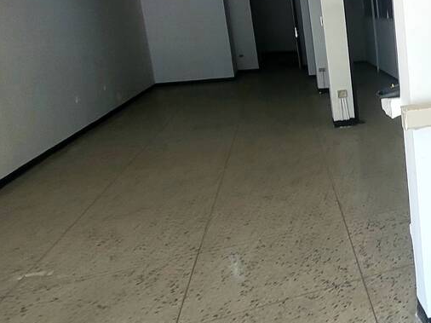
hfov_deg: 34.2
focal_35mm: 37
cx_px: 572
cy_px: 94
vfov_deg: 38.0
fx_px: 460
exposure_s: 1/60.2
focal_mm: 1.74
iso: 64
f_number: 2.2
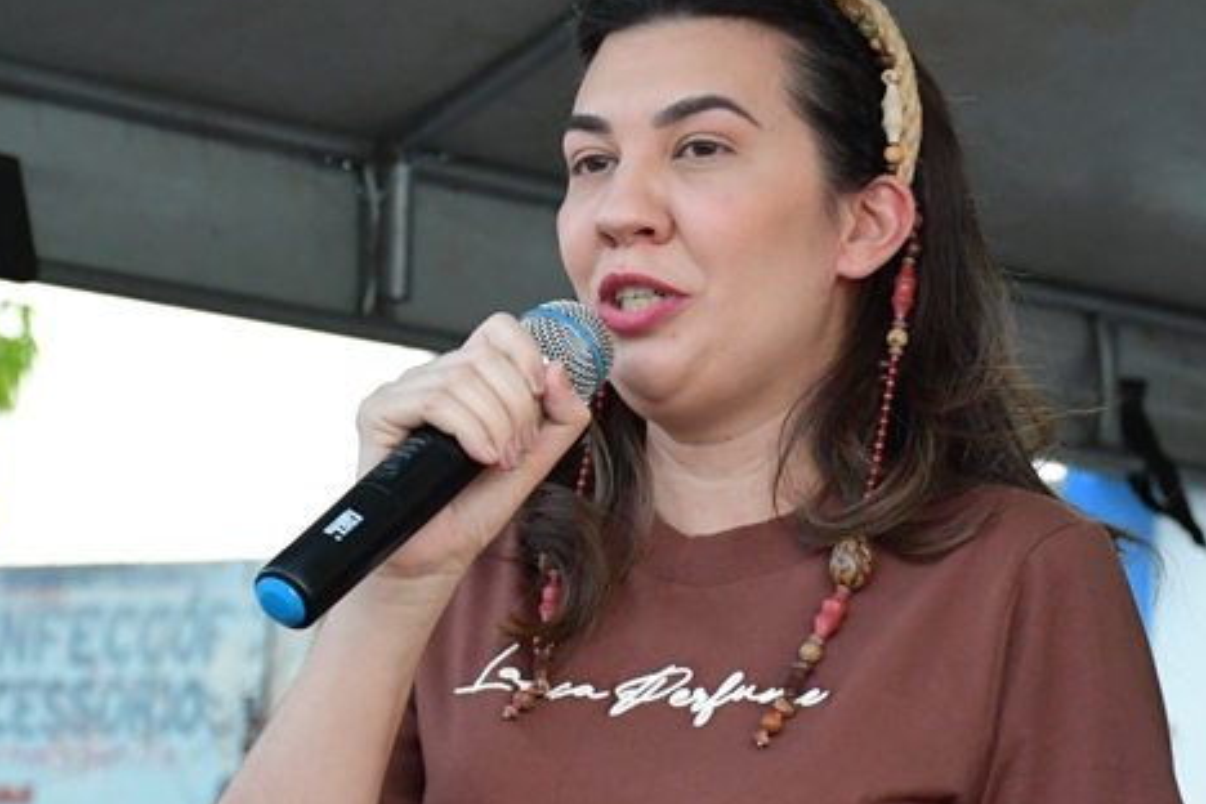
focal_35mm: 197
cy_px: 414
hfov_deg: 10.4
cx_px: 1211
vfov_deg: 7.0
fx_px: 6599
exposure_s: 1/160
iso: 2500
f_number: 6.3
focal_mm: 60
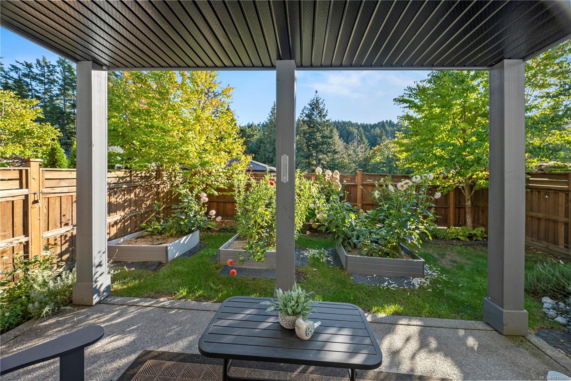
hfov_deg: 104.3
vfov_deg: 81.2
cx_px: 286
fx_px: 222
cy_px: 190
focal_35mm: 14
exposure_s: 1/60
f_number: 7.1
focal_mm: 14
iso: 800
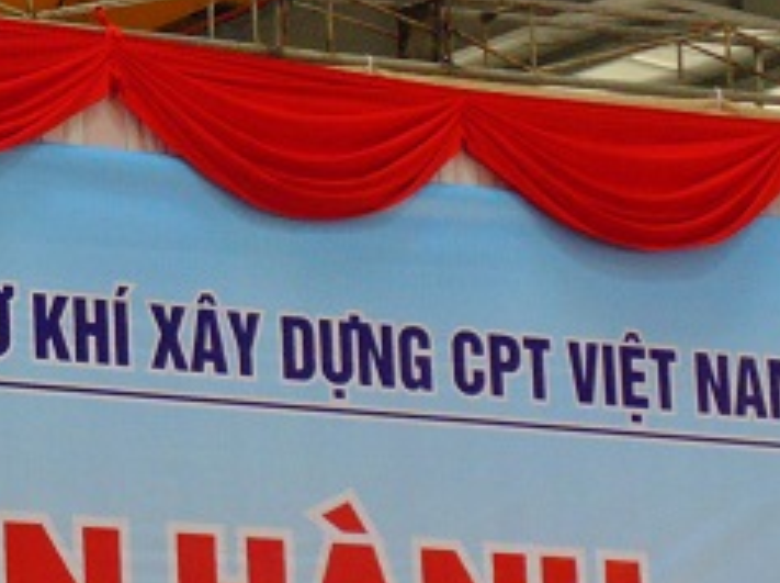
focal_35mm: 227
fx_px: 5107
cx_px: 7
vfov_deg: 6.5
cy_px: 372
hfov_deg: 8.7
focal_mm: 14.1
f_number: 4.3
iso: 250
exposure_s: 1/30
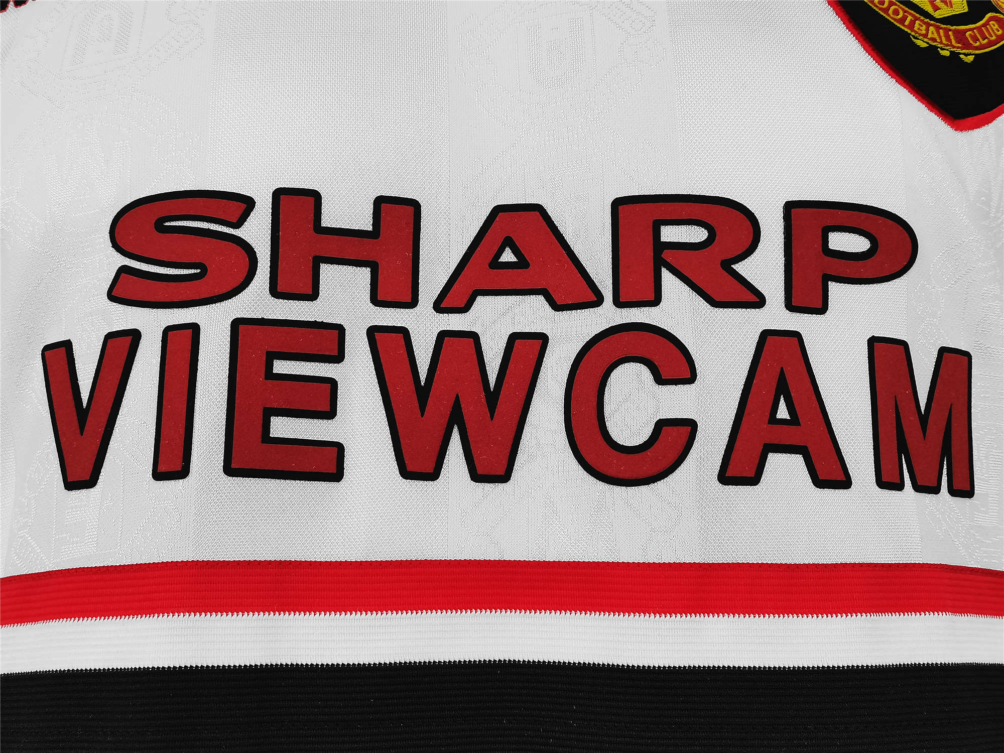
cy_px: 376
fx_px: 1160
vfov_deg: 36.0
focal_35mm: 40
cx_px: 502
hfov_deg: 46.8
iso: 100
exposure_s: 1/100
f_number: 1.8
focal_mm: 5.58
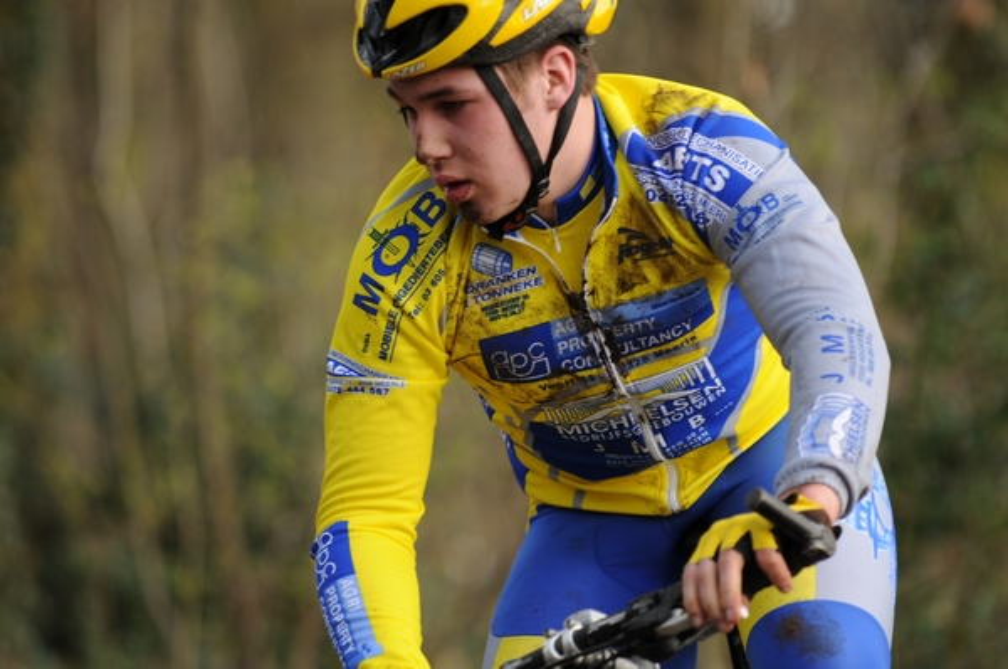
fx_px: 7548
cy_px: 334
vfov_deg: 5.1
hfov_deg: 7.6
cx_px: 504
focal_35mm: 270
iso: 200
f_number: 2.8
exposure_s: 1/640
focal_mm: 180
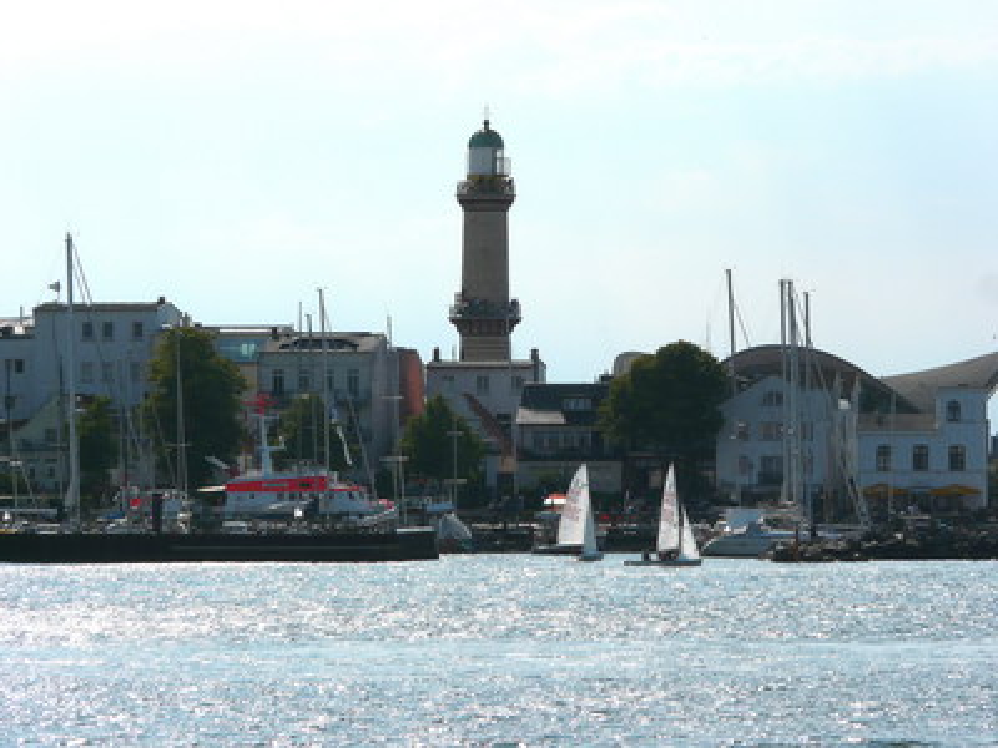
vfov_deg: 6.4
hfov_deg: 8.6
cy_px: 374
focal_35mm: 231
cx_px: 499
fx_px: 6660
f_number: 8
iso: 100
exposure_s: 1/800
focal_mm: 37.9
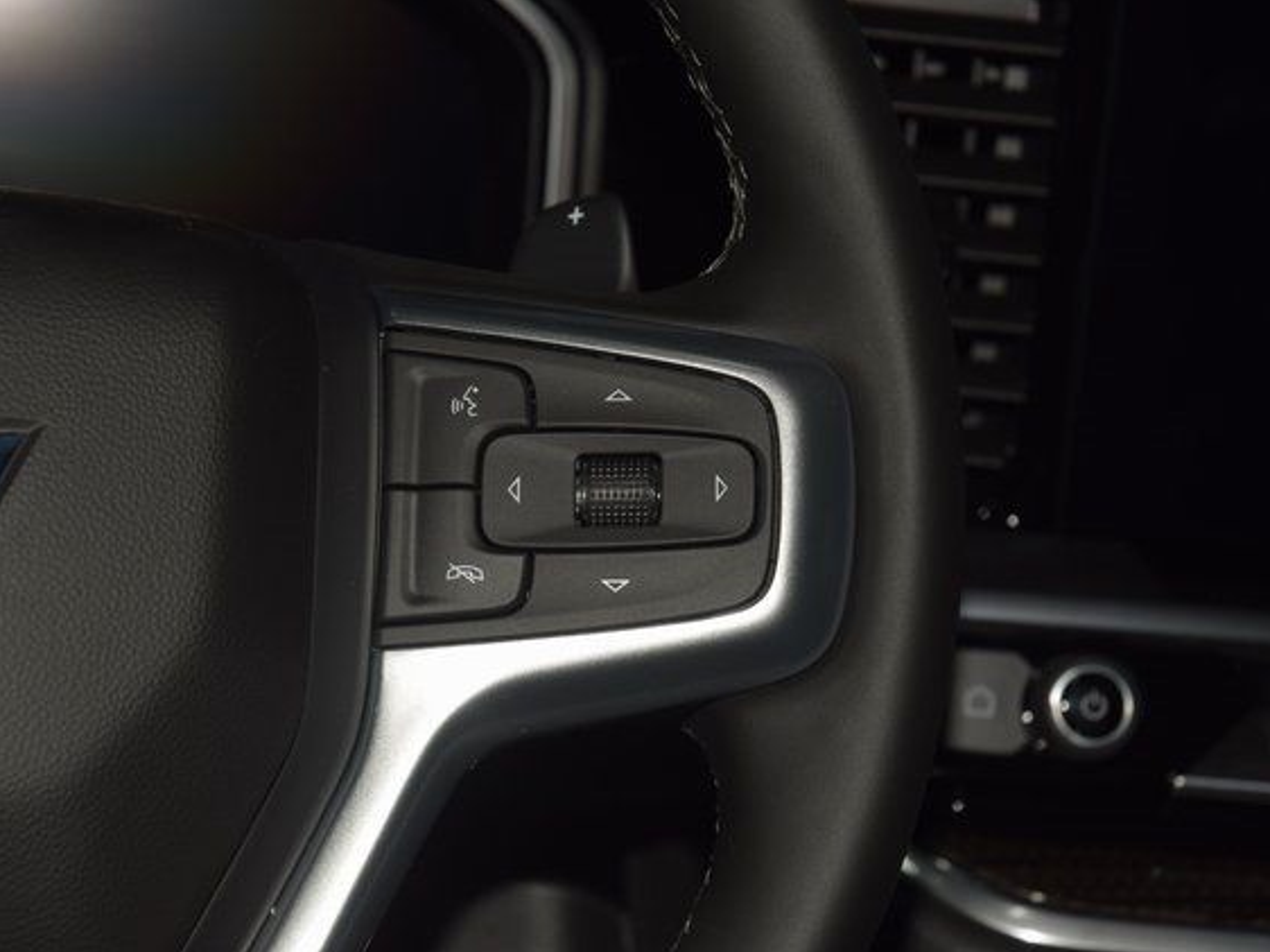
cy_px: 478
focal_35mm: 115
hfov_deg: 17.1
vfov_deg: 12.9
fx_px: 4217
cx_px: 608
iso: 100
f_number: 8
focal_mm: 70
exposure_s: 1/125
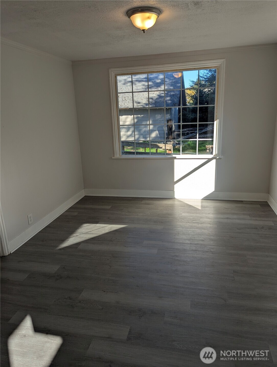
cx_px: 138
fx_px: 255
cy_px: 184
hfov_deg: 57.0
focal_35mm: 24
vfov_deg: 71.5
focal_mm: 6.81
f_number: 1.85
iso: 37
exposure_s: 1/639
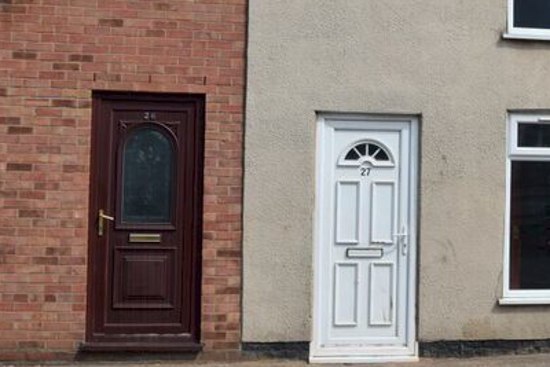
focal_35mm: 63
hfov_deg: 31.3
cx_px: 410
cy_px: 78
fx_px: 963
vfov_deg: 21.3
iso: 100
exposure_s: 1/200
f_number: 7.1
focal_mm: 24
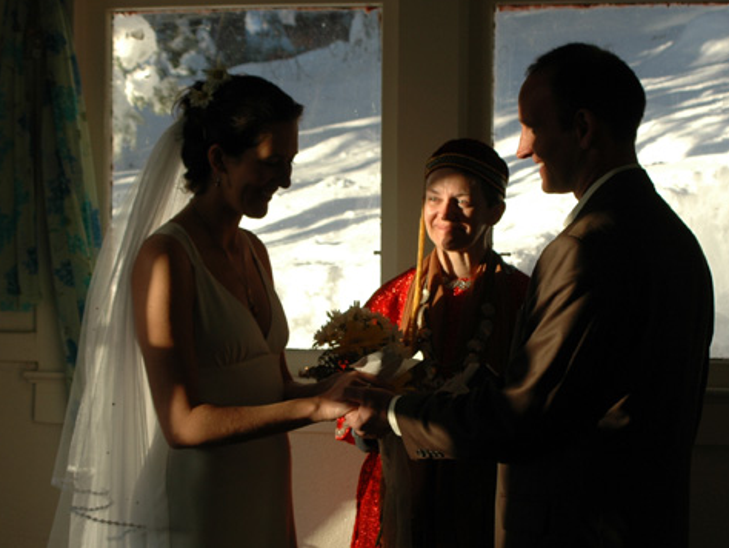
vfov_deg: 15.5
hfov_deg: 20.5
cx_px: 454
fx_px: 2017
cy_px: 286
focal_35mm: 96
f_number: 6.3
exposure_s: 1/125
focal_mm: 45
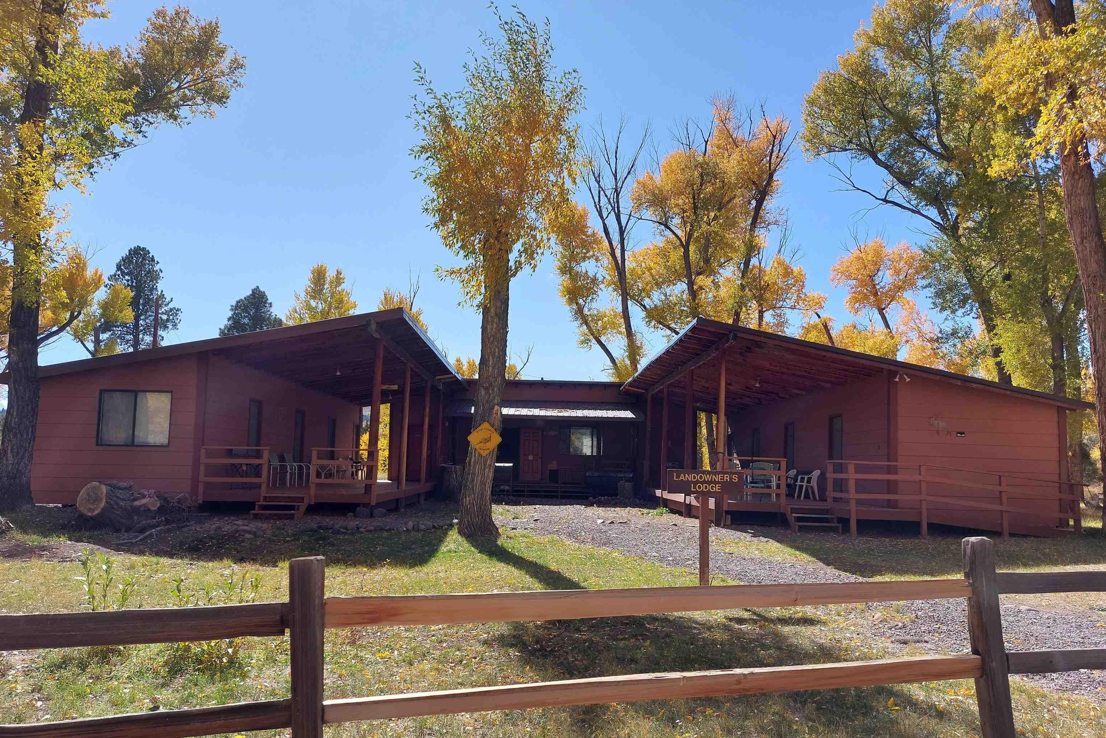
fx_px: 768
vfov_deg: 51.2
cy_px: 403
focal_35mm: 25
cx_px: 552
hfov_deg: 71.5
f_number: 1.8
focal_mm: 5.23
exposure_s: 1/977
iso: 25
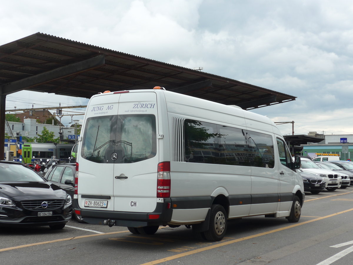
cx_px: 176
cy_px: 132
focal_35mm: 55
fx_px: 561
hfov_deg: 34.9
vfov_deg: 26.6
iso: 80
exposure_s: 1/500
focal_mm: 11.3
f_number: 3.4
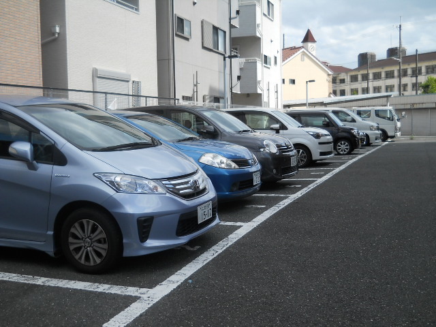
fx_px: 516
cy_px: 164
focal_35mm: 41
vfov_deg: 35.1
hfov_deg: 45.8
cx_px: 218
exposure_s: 1/250
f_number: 5.5
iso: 80
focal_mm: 6.72
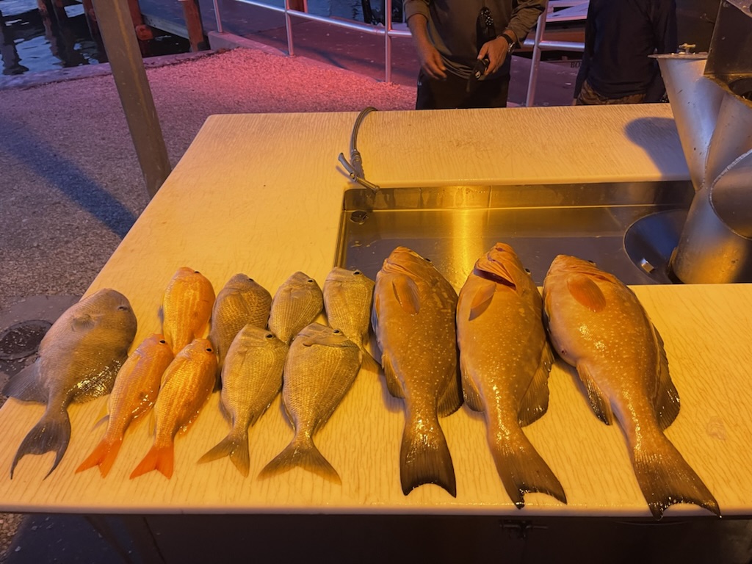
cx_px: 376
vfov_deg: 53.1
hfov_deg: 67.3
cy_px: 282
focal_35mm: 26
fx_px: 565
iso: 250
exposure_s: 1/60
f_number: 1.6
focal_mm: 5.1
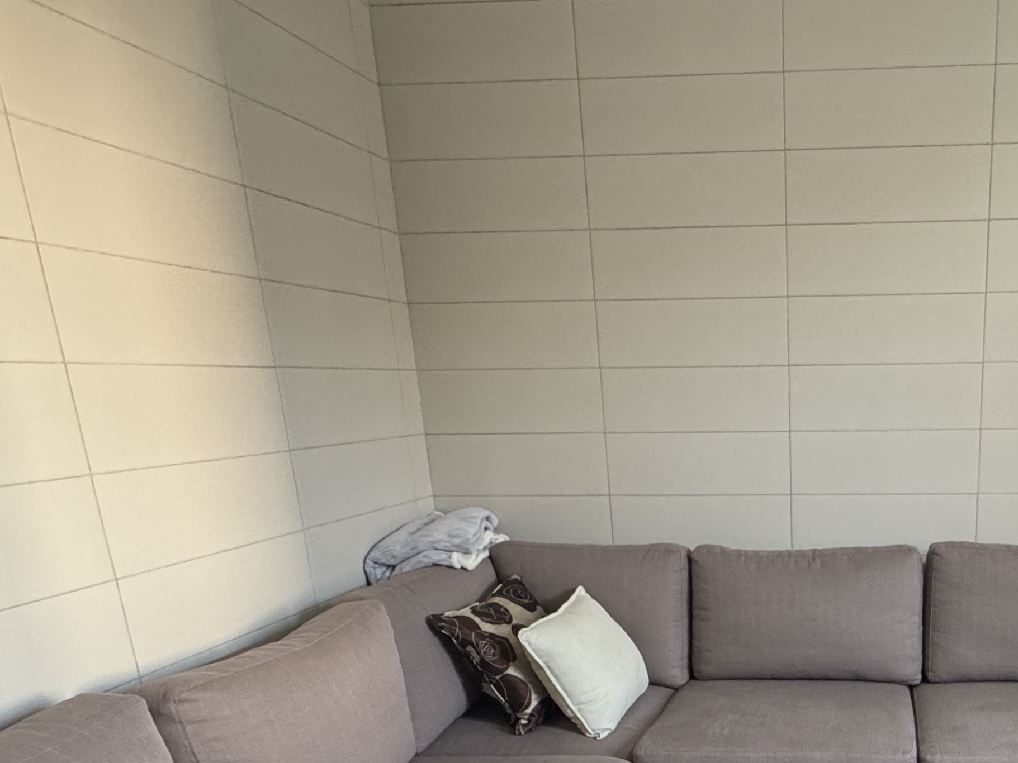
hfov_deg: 54.5
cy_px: 653
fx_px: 912
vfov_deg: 42.5
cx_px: 807
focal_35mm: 31
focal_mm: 2.22
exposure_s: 1/50
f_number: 2.2
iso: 320
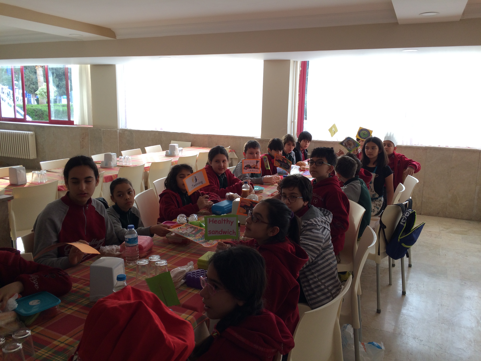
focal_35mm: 29
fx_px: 403
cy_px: 180
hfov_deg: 61.7
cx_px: 240
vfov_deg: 48.2
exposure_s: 1/50
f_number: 2.2
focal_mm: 4.15
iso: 40
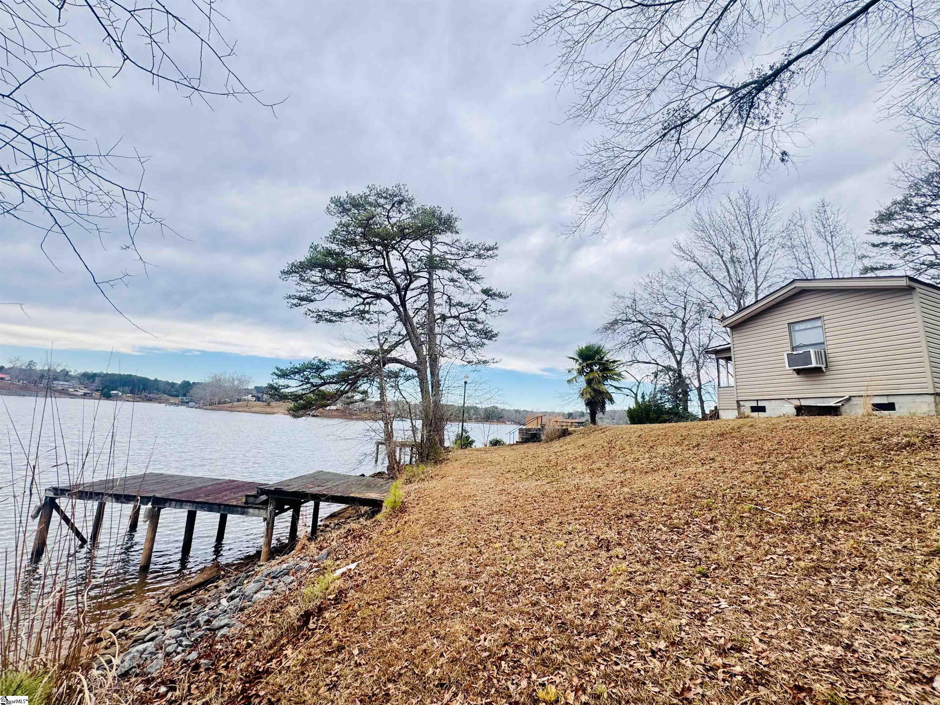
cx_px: 470
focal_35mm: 14
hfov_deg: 102.1
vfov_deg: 85.7
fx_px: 380
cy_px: 352
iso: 40
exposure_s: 1/278
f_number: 2.2
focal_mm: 2.22
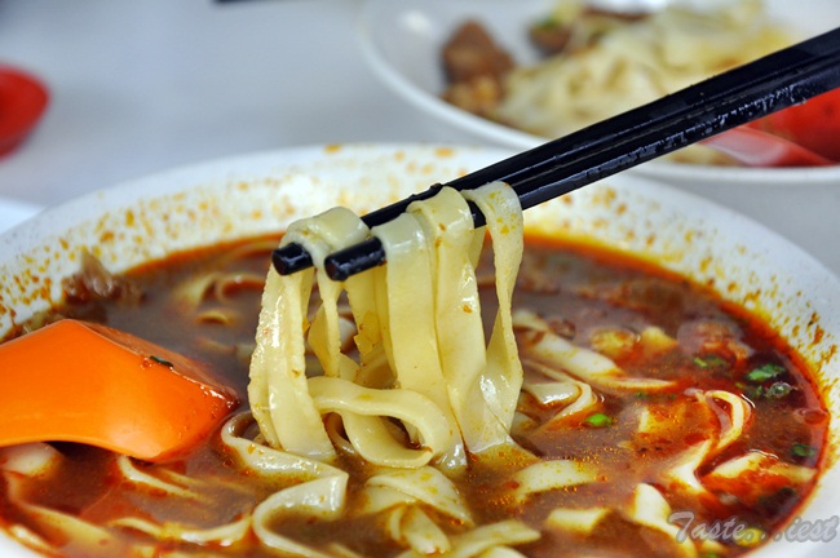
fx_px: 2447
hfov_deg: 19.5
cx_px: 420
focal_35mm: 105
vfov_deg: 13.0
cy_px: 279
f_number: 5.3
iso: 320
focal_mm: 70
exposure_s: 1/125
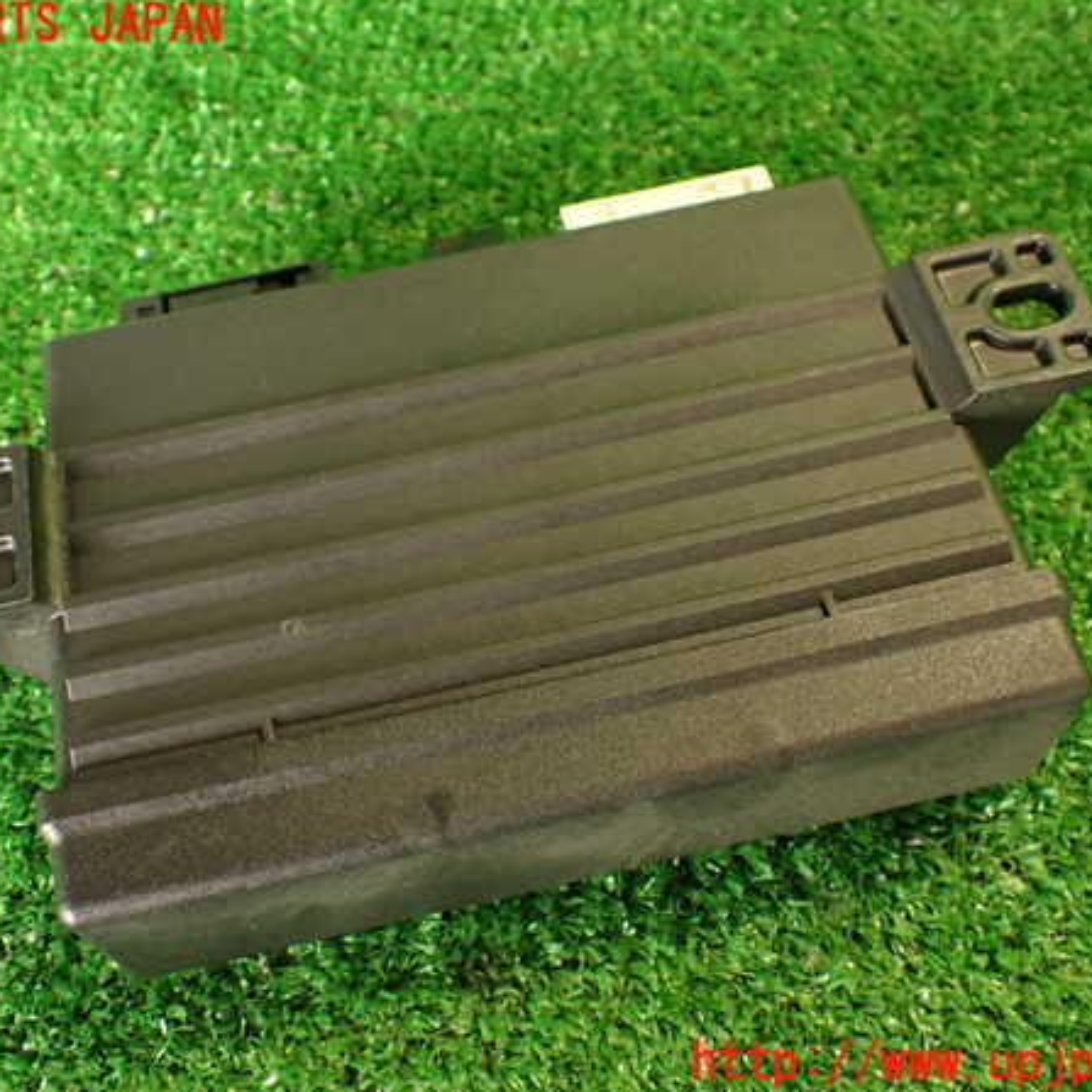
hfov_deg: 43.8
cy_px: 545
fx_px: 1356
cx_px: 511
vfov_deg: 43.9
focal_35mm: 38
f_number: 2.4
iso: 500
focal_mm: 5.79
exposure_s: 1/30
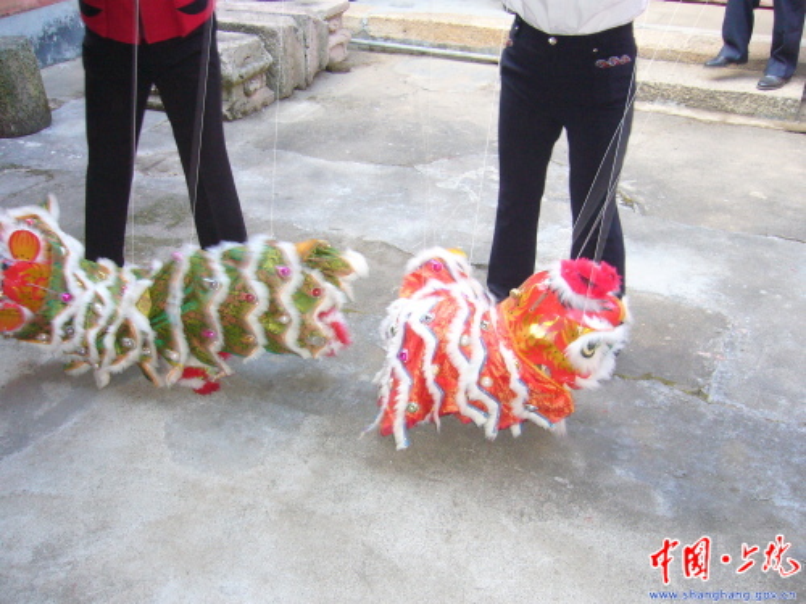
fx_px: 815
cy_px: 302
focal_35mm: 35
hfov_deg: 52.6
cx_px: 403
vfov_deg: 40.7
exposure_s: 1/60
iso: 200
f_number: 2.8
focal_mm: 5.8
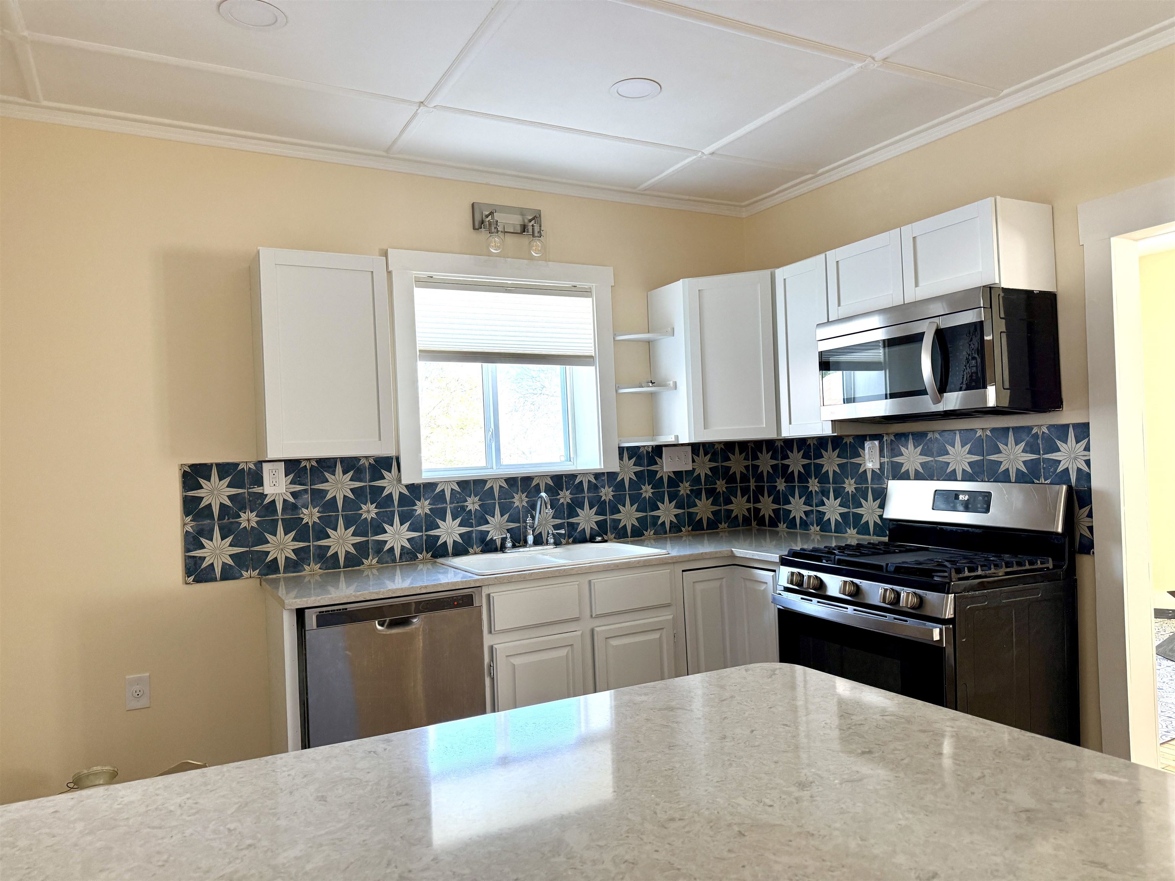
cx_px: 588
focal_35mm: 24
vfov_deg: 56.8
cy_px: 440
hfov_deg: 71.6
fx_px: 815
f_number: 1.78
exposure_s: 1/83
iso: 200
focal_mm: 6.76
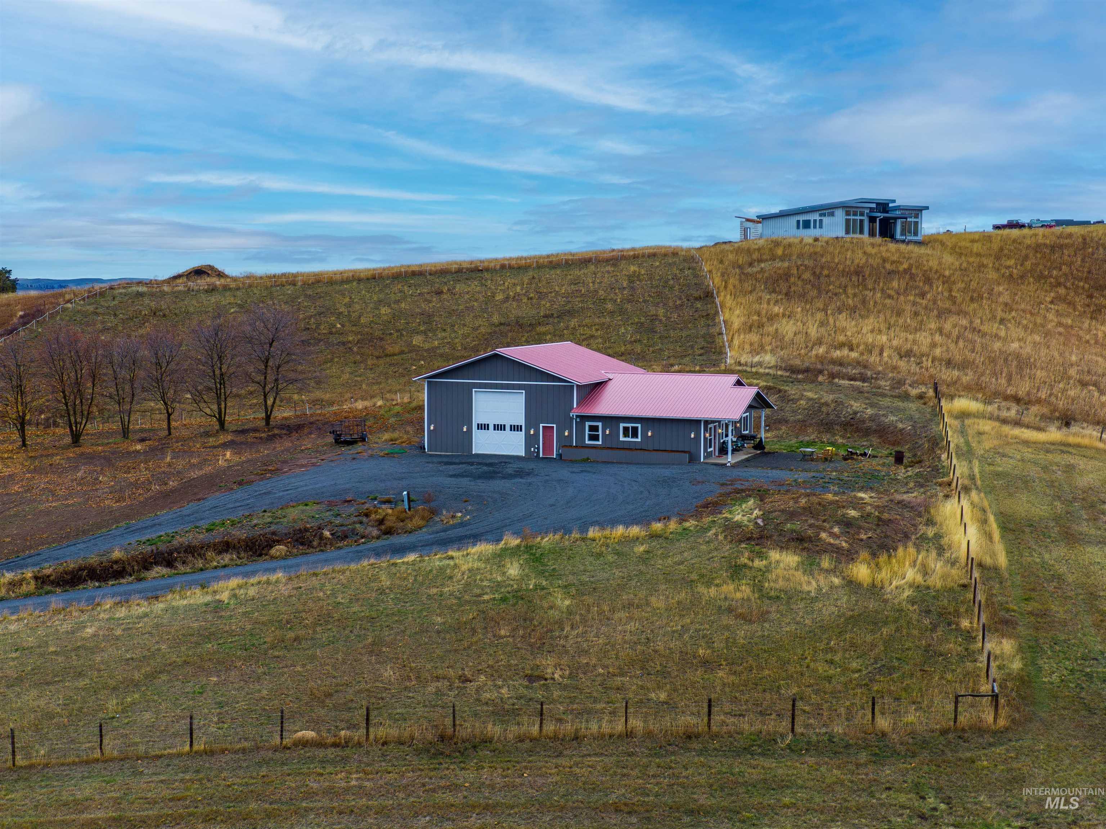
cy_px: 414
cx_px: 553
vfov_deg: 30.2
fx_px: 1533
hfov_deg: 39.7
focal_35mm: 48
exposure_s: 1/320
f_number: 3.8
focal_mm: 8.6
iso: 100
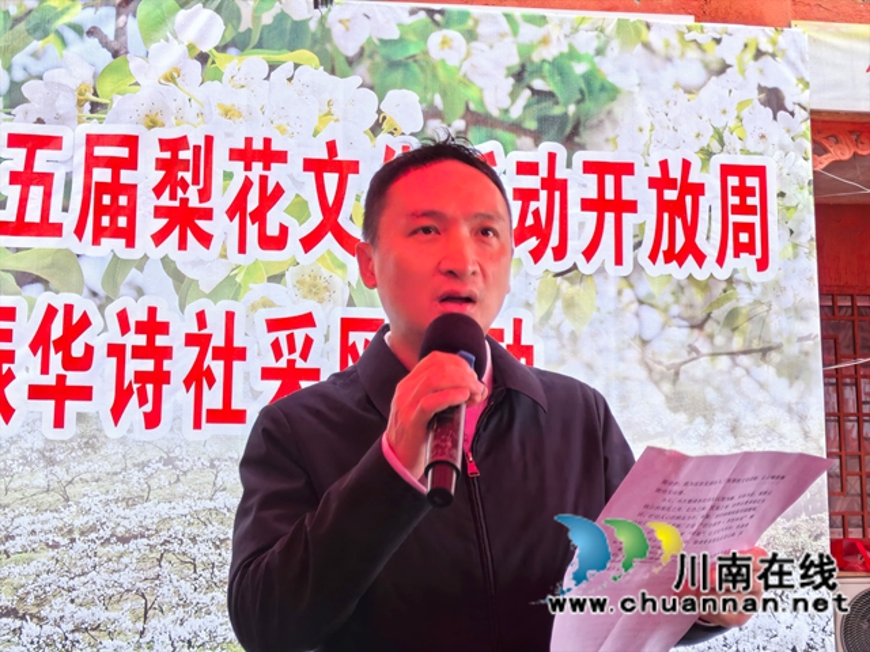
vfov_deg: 27.0
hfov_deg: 35.5
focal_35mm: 54
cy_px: 326
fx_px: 1357
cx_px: 435
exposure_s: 1/49.5
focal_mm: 5.52
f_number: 1.9
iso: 100
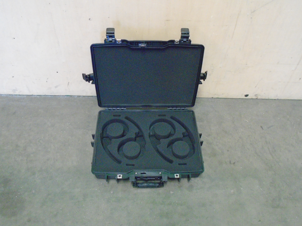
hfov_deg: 58.4
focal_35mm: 31
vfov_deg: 45.4
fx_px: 270
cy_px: 113
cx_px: 151
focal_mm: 5.5
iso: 800
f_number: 3.5
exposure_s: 1/60
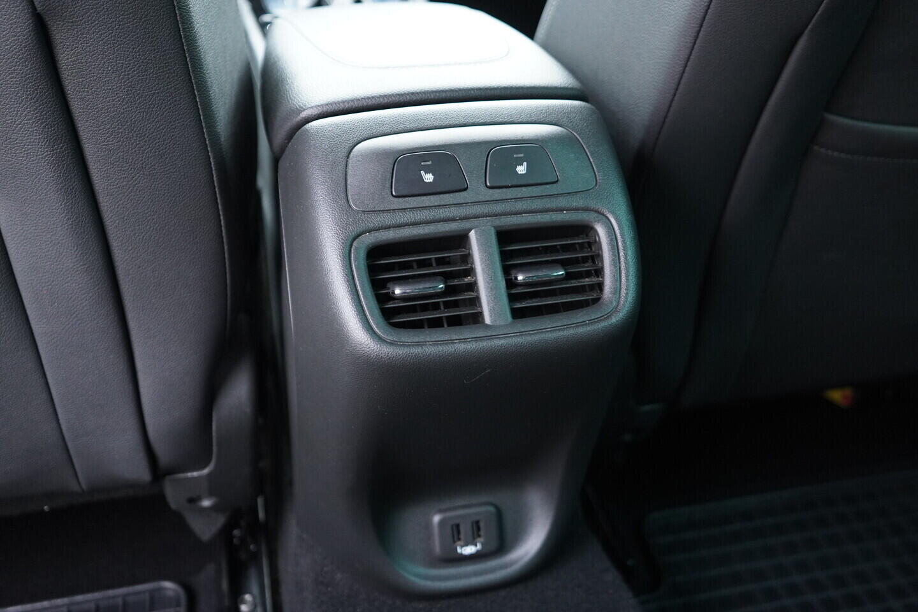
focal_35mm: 36
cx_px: 459
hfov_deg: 53.1
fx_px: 918
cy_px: 306
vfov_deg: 36.9
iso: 1600
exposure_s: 1/40
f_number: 2.8
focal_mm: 24
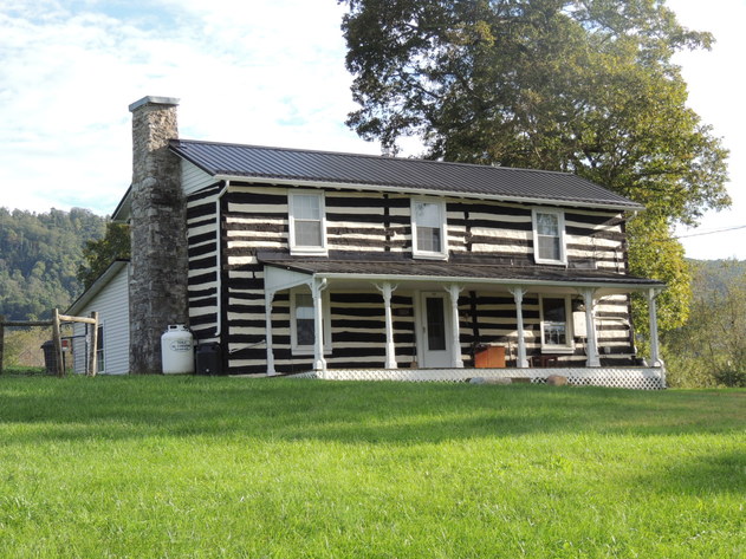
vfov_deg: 19.6
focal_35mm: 75
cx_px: 373
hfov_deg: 26.0
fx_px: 1616
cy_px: 280
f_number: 3.9
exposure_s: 1/400
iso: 125
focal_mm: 13.3
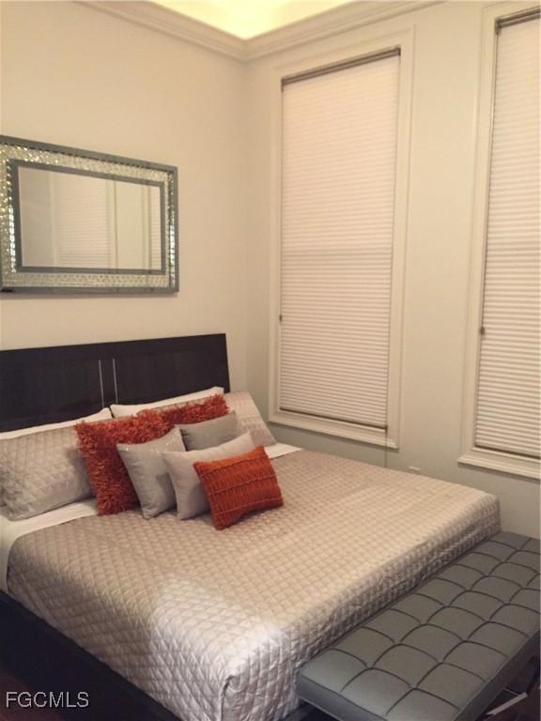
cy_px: 360
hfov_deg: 48.2
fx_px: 604
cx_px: 270
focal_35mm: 29
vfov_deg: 61.7
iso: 320
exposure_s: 1/15
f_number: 2.2
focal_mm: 4.15
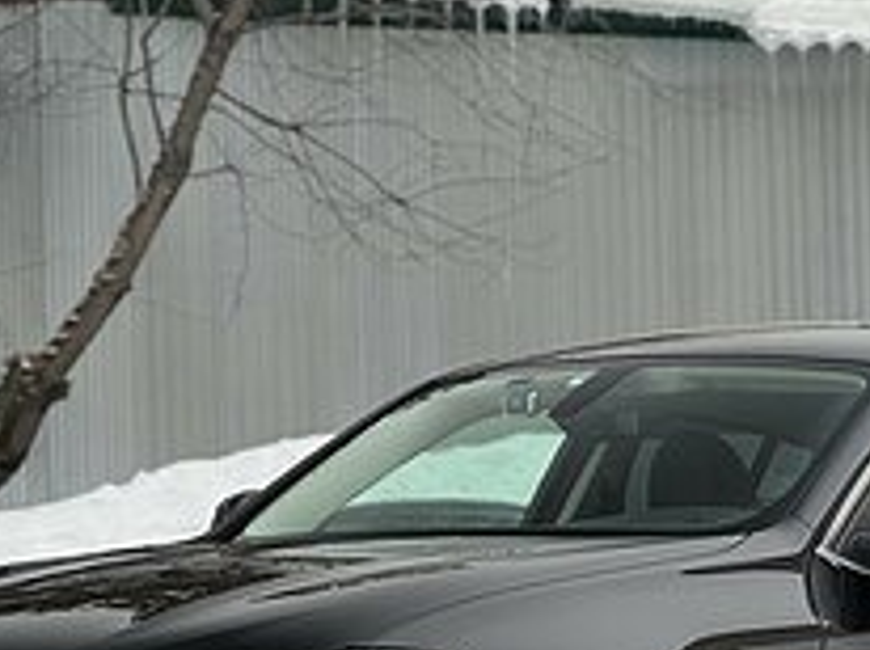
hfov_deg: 9.7
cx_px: 591
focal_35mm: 205
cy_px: 692
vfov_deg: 7.2
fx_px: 5146
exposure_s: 1/106
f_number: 2.8
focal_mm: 9
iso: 25
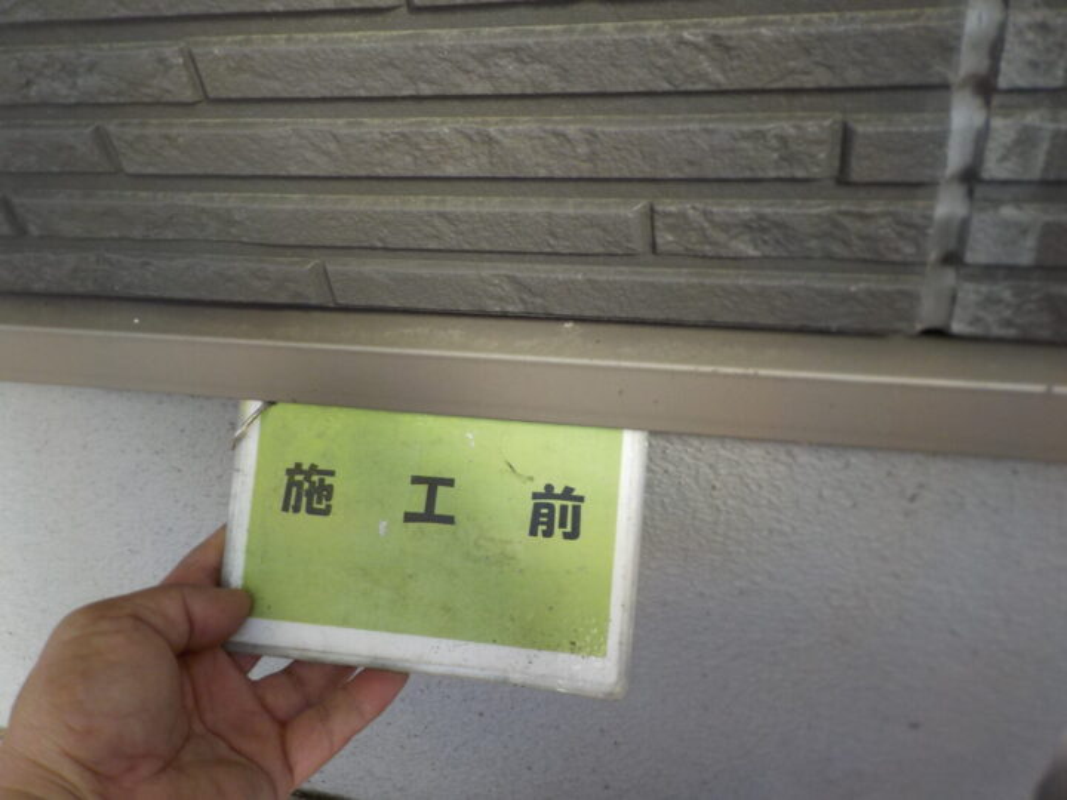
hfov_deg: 60.0
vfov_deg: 46.8
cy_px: 400
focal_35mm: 30
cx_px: 534
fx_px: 925
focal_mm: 4.1
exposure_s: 1/80
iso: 125
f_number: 3.3
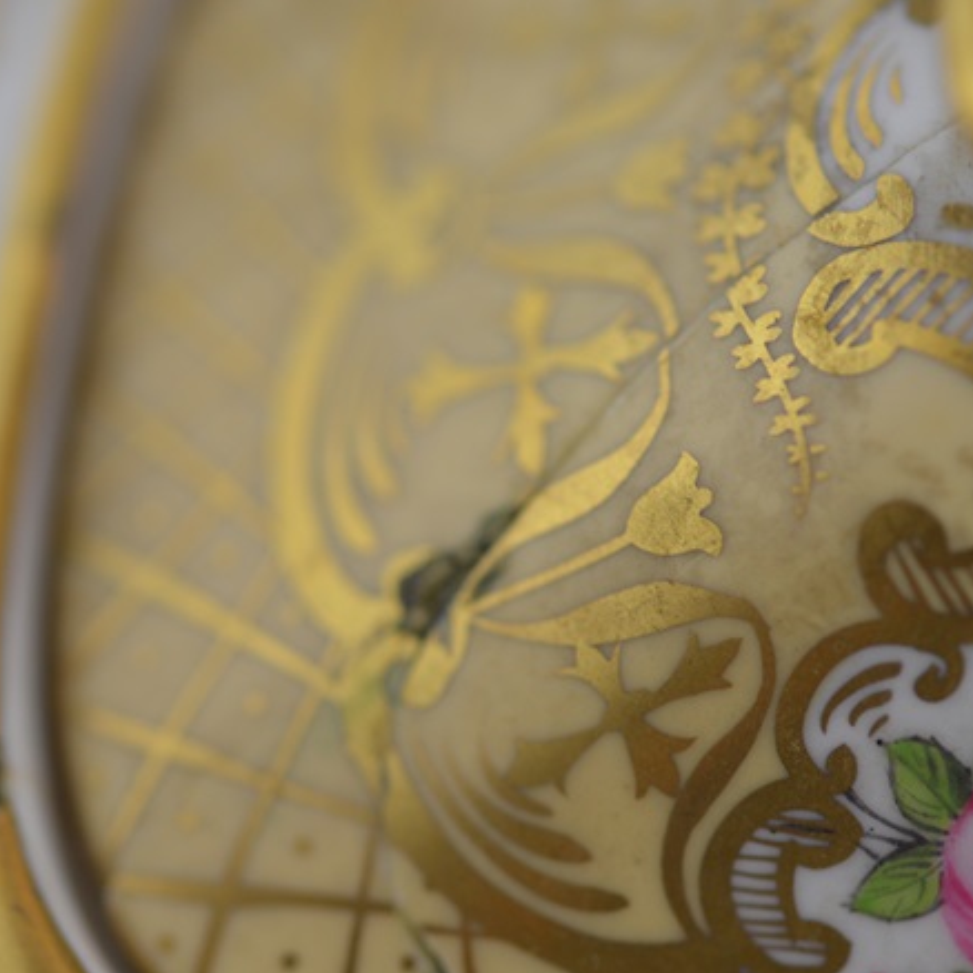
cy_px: 489
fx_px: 3689
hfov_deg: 15.0
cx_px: 519
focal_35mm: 116
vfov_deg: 15.0
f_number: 3.3
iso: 400
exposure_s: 1/160
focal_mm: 60
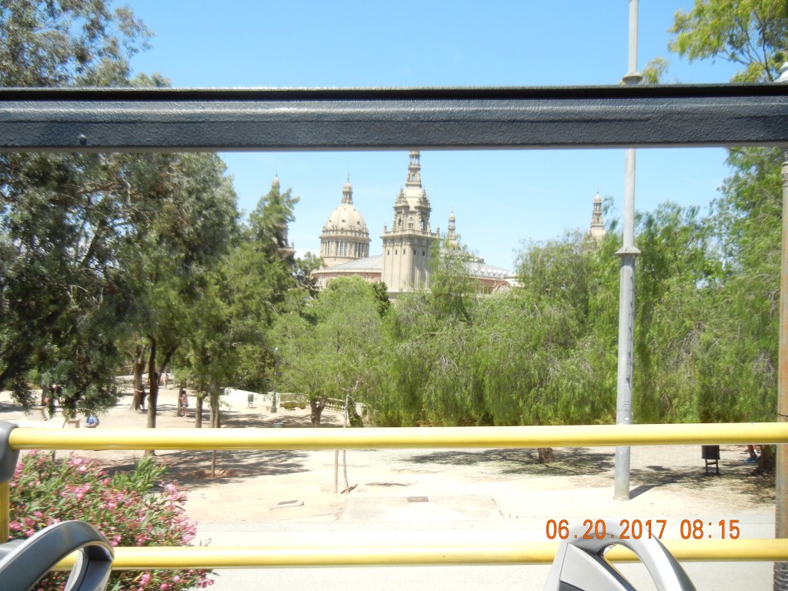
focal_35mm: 30
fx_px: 683
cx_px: 394
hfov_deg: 60.0
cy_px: 296
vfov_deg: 46.8
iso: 160
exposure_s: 1/730
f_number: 3.5
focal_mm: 5.4
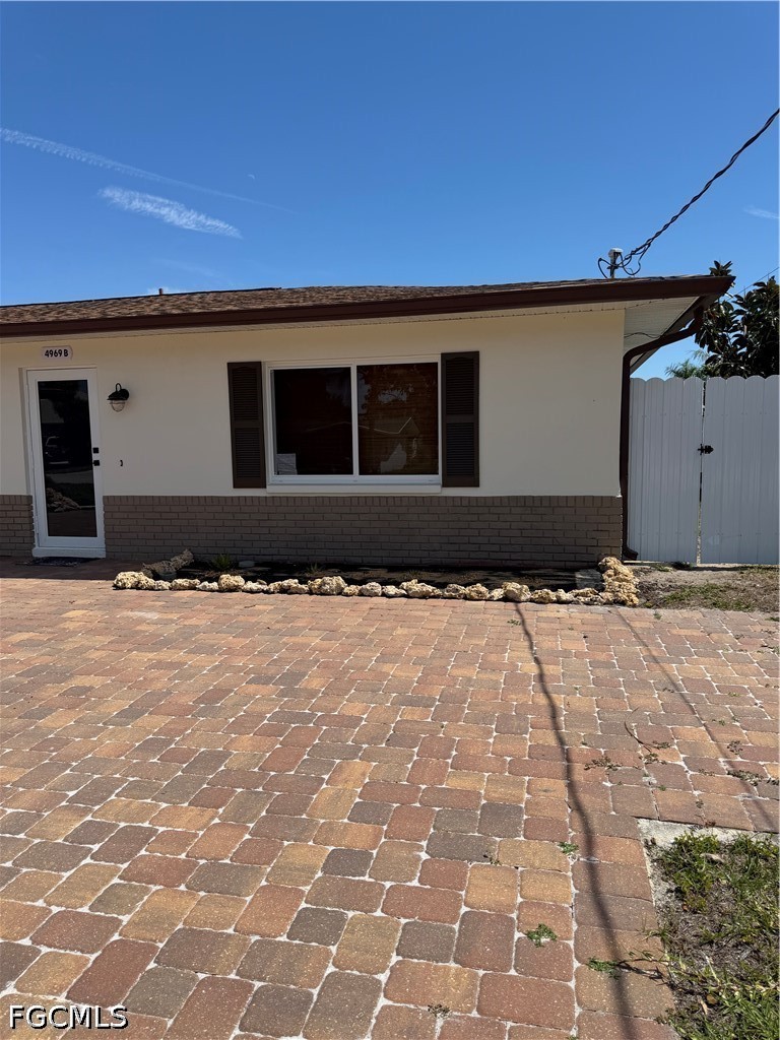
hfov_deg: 56.8
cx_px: 390
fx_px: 721
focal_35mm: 24
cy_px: 520
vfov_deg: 71.6
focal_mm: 6.76
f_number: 1.78
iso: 80
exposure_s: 1/7353
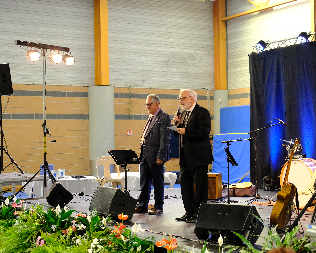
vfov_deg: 24.6
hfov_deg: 30.5
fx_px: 580
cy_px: 127
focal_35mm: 62
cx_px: 171
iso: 1600
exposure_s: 1/60
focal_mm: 36.6
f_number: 4.5
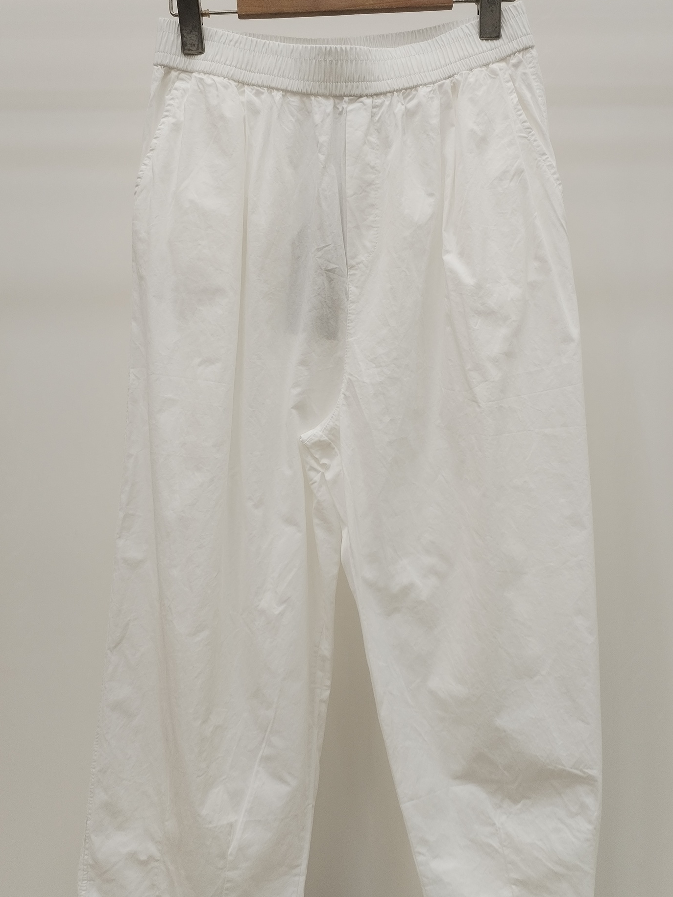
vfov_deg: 49.0
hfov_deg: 37.7
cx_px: 358
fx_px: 985
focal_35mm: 38
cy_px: 440
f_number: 1.8
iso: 157
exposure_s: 1/100
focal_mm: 4.75
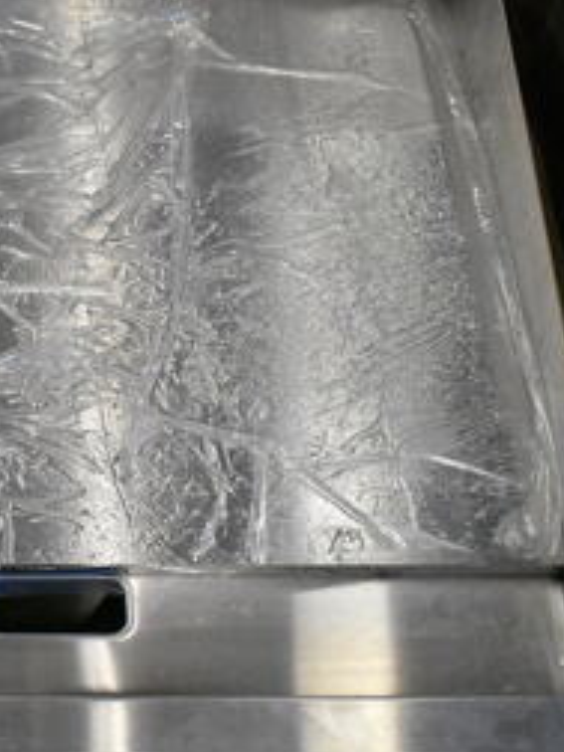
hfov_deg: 18.1
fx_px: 1673
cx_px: -119
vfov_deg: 25.3
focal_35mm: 77
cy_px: 343
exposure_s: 1/200
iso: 6400
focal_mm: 22
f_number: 7.1
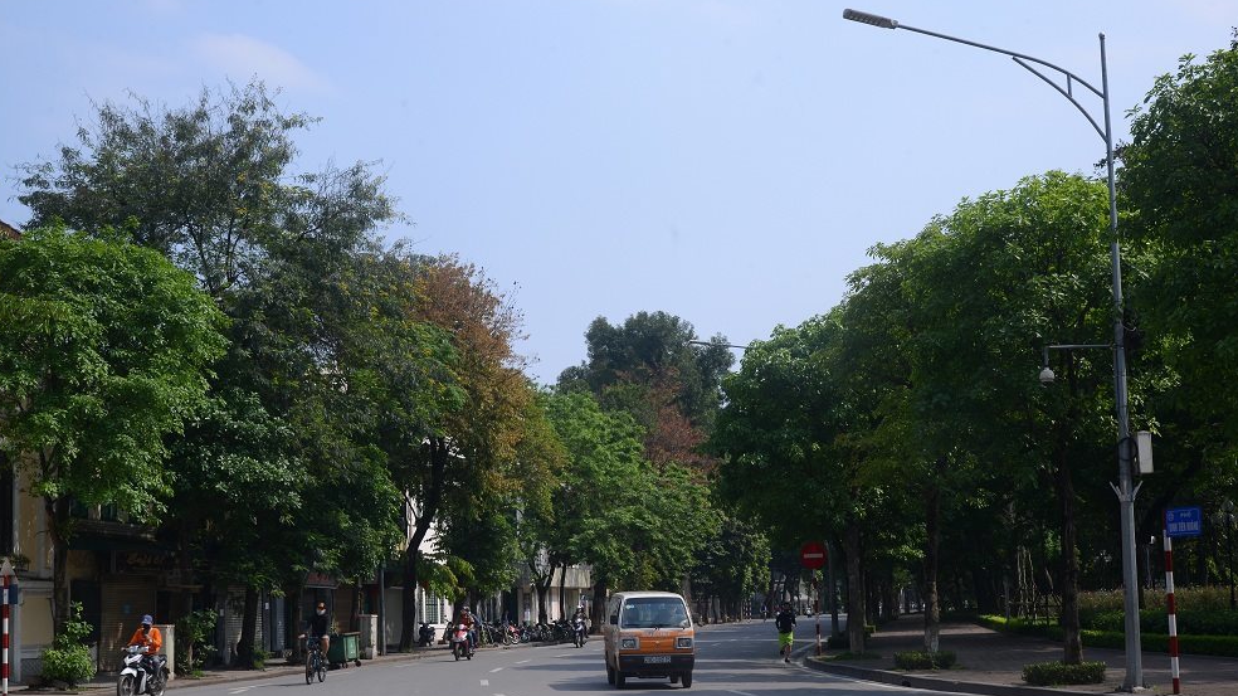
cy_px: 406
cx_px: 615
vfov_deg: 24.4
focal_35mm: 49
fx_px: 1608
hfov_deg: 42.1
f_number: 10
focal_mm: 46
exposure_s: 1/250
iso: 200
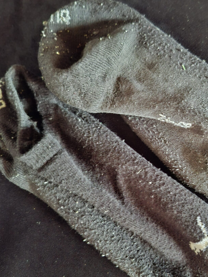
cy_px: 150
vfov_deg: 51.3
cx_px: 147
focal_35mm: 36
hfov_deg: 38.9
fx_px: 288
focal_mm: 5.54
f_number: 1.8
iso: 1250
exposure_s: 1/9
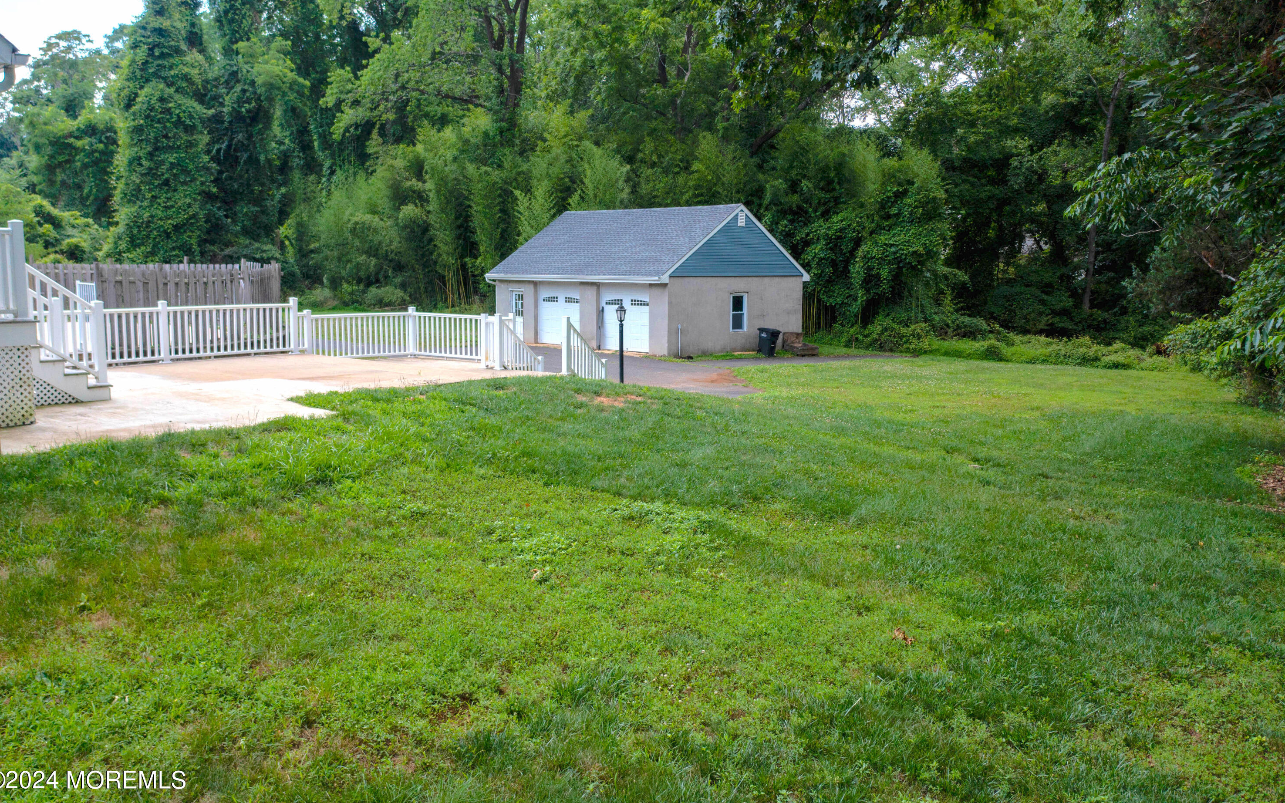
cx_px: 638
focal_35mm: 29
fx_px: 1016
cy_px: 385
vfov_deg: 43.1
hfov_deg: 64.6
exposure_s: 1/1000
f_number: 3.2
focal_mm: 10.26
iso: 100
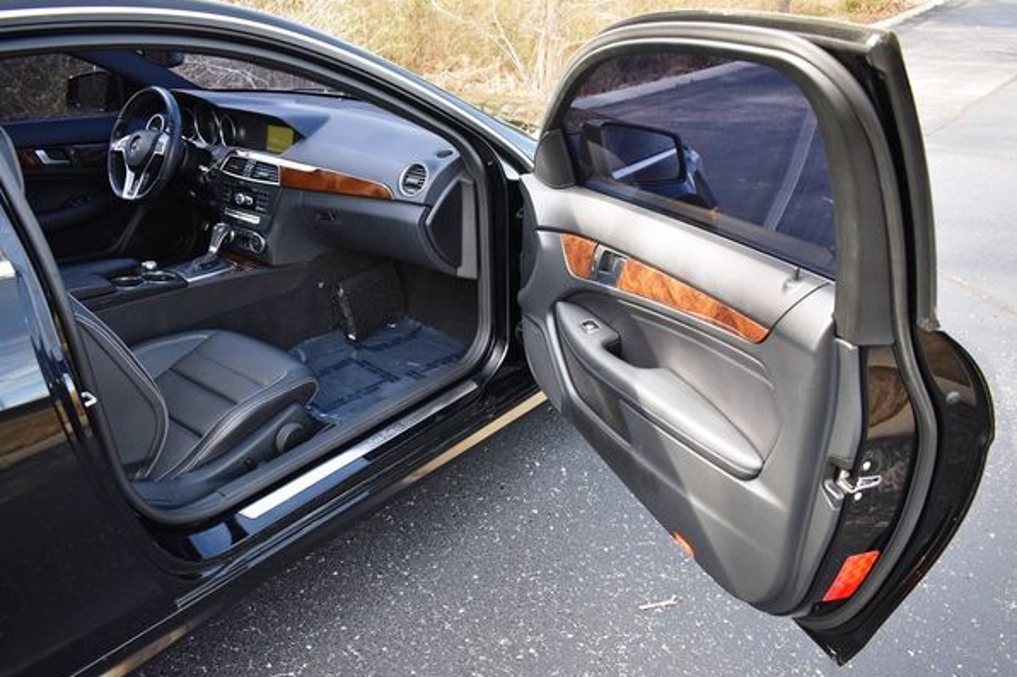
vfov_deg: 44.9
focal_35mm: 29
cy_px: 338
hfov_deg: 63.7
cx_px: 491
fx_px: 819
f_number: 3.5
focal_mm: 18
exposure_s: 1/250
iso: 500
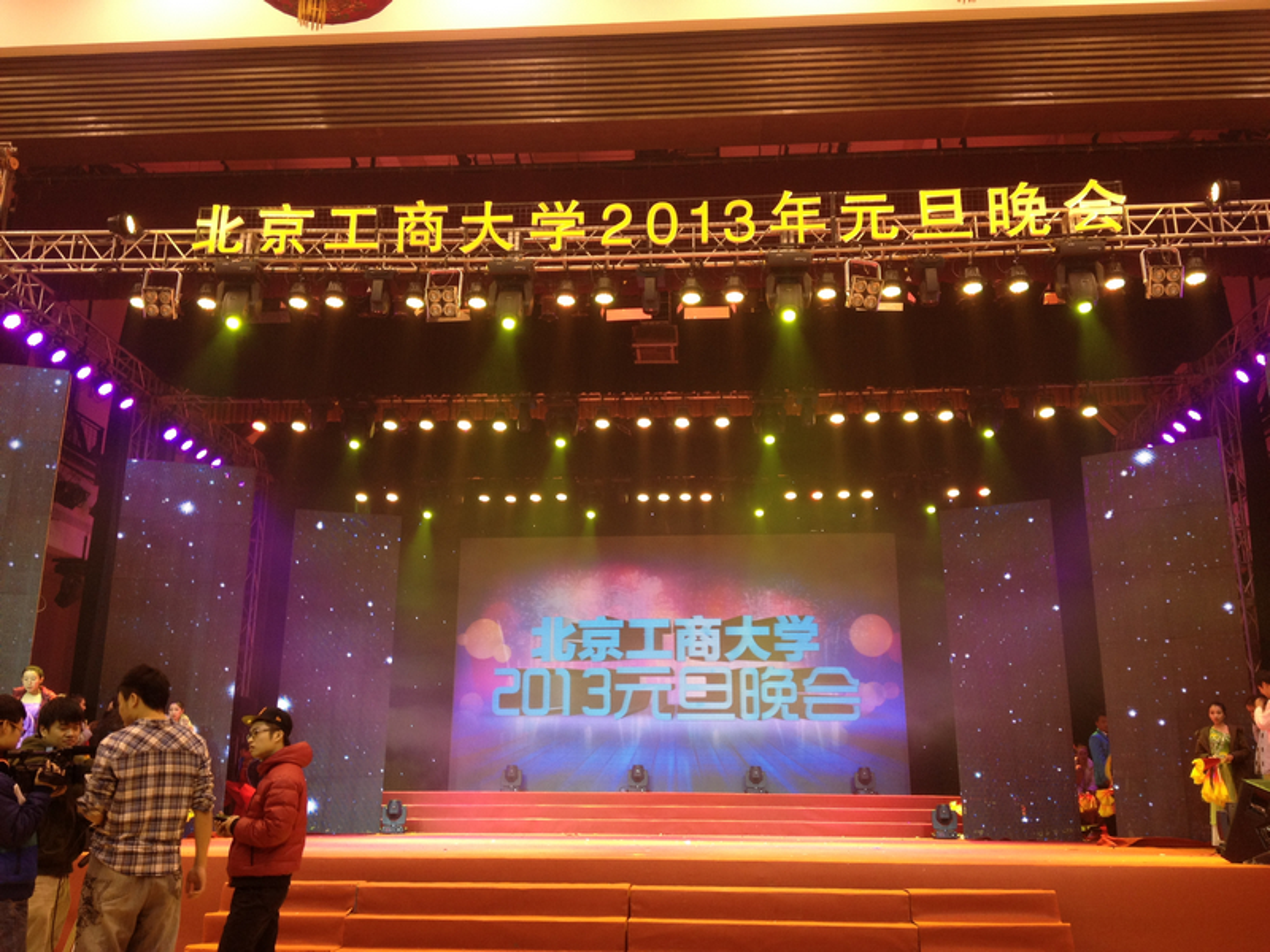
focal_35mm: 35
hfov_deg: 52.6
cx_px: 635
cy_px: 476
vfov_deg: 40.7
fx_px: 1284
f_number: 2.4
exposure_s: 1/20
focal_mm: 4.28
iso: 80
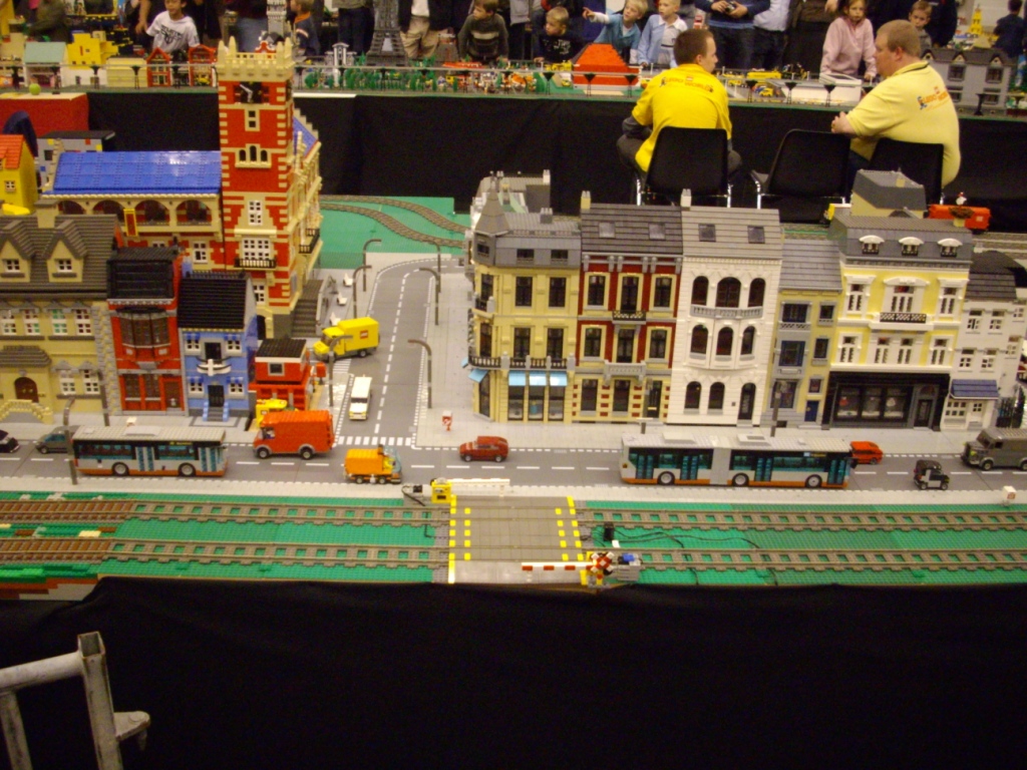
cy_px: 385
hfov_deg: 50.1
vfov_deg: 38.7
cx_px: 514
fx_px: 1098
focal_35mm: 37
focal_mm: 6.2
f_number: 2.8
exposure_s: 1/10
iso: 400
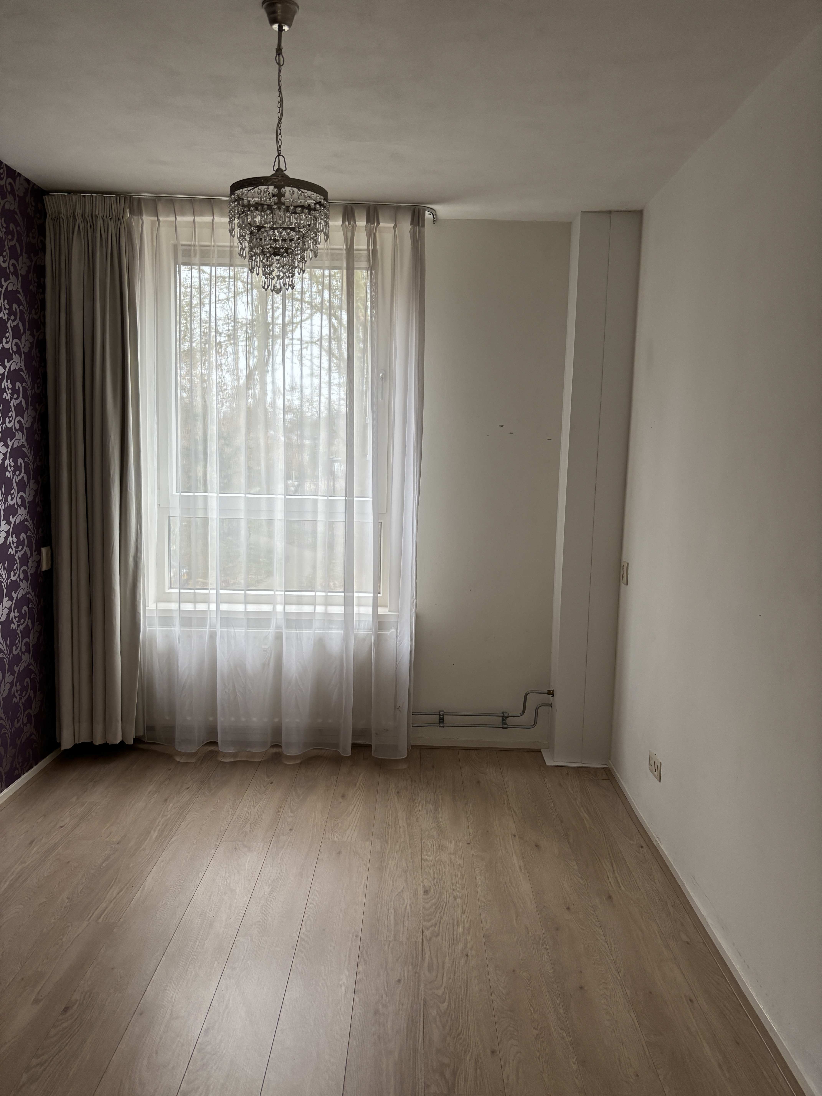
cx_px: 411
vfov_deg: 67.3
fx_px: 823
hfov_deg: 53.1
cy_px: 548
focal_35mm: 26
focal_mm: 5.96
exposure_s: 1/73
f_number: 1.6
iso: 125
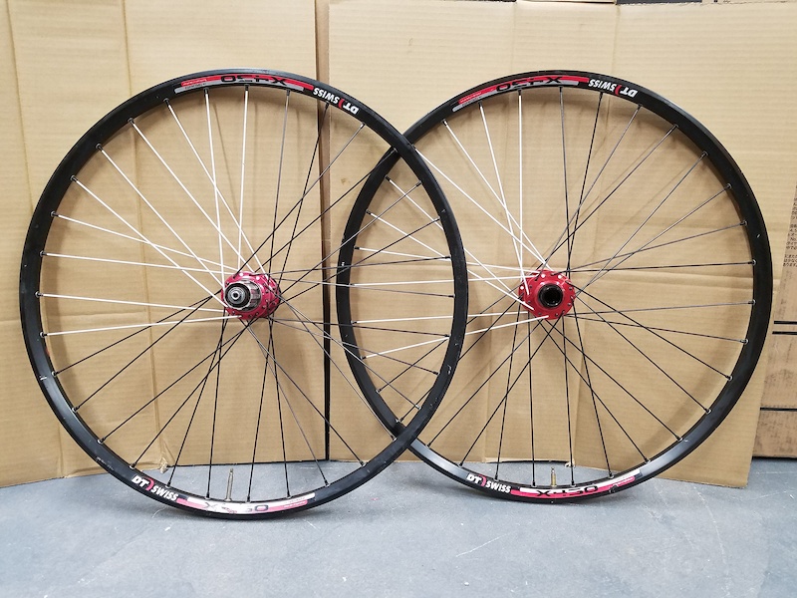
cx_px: 398
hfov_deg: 67.3
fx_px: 599
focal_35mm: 26
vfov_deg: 53.1
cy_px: 299
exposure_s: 1/30
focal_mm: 4.2
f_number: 1.7
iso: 160
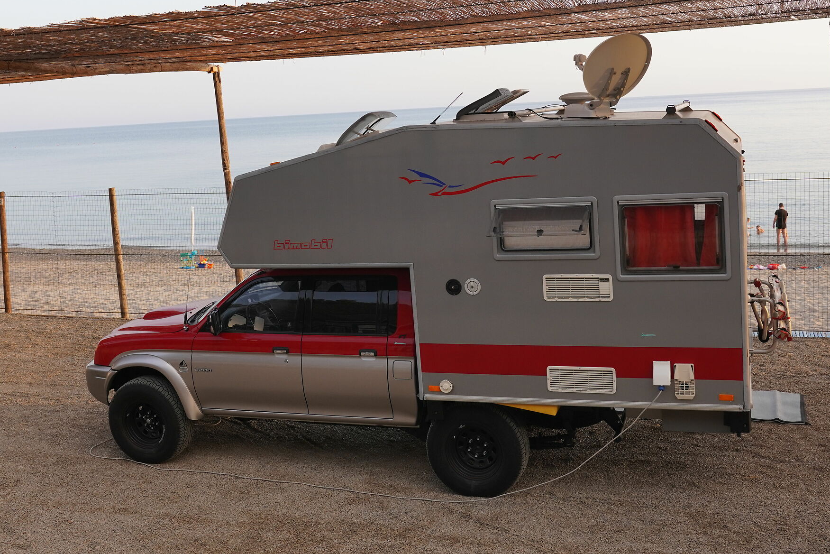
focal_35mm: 37
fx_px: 853
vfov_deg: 35.6
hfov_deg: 51.9
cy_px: 191
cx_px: 432
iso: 320
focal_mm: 18
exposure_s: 1/160
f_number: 4.5
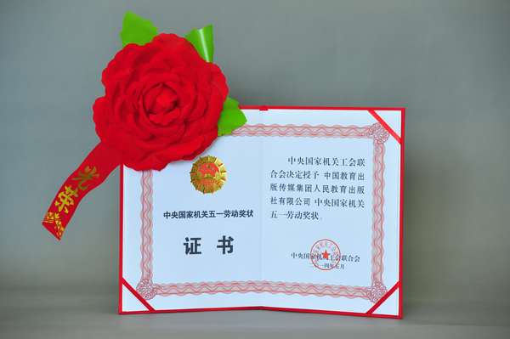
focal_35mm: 110
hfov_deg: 18.6
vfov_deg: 12.4
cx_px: 255
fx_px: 1557
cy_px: 170
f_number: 4
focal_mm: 110
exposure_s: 1/100
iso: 400
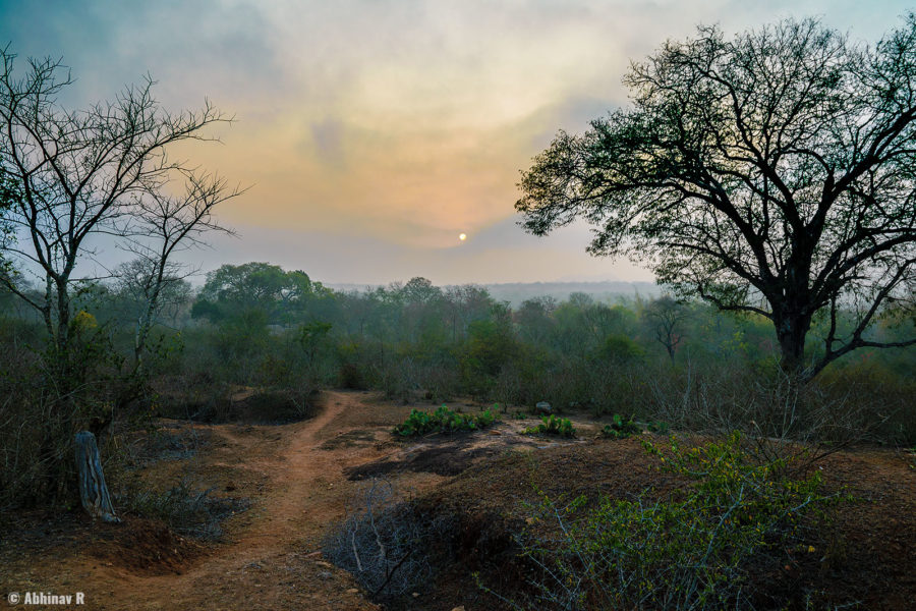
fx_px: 611
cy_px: 306
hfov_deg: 73.7
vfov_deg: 53.1
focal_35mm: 24
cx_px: 458
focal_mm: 16
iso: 140
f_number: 8
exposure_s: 1/60
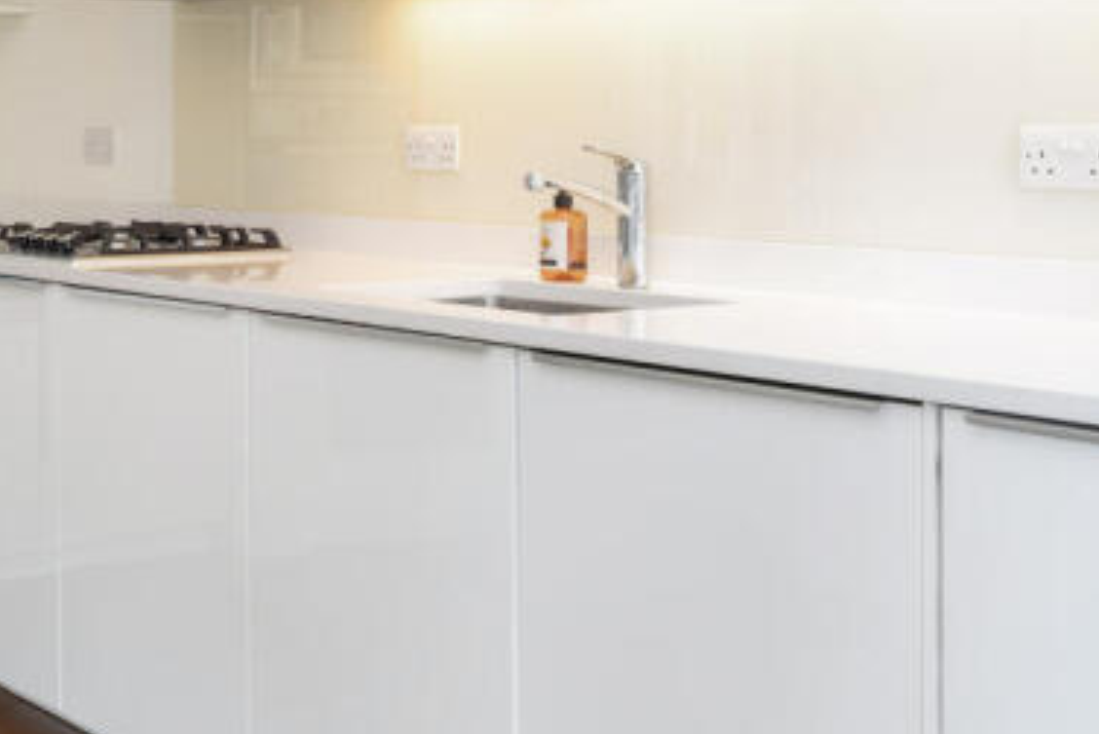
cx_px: 153
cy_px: 165
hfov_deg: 31.6
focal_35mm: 61
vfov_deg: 22.0
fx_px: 1863
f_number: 8
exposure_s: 1/13
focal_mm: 35
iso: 400
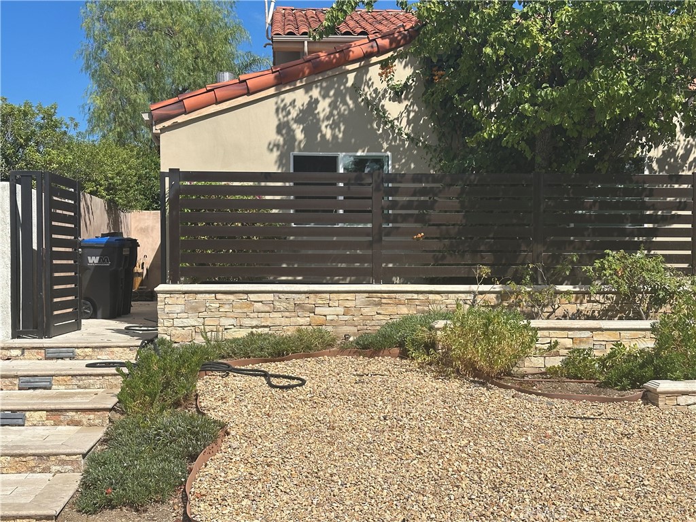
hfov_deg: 39.7
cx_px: 348
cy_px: 261
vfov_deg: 30.3
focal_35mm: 48
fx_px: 965
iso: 64
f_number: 1.78
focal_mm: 6.86
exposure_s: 1/6211
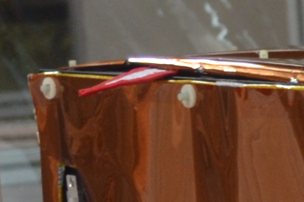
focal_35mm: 257
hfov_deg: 7.7
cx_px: 571
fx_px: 2169
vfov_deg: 5.1
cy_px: 532
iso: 400
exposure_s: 1/20
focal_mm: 22
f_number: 4
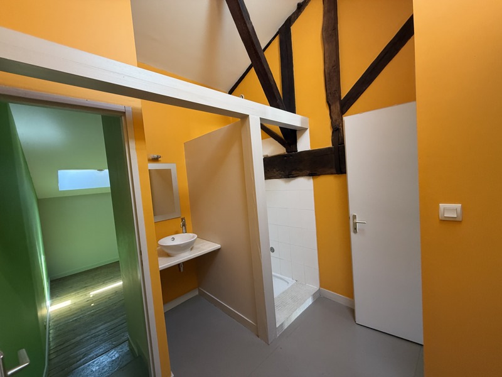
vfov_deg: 85.7
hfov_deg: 102.1
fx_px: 203
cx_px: 251
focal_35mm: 14
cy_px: 188
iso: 250
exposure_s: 1/50
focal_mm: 2.22
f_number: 2.2
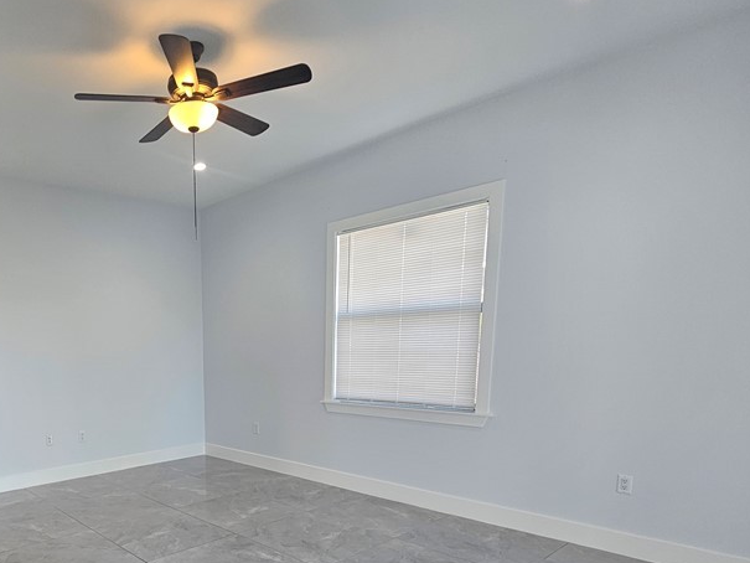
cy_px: 430
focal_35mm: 22
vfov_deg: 57.6
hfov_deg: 70.8
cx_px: 181
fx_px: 477
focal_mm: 2.2
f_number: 2.2
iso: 80
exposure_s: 1/60
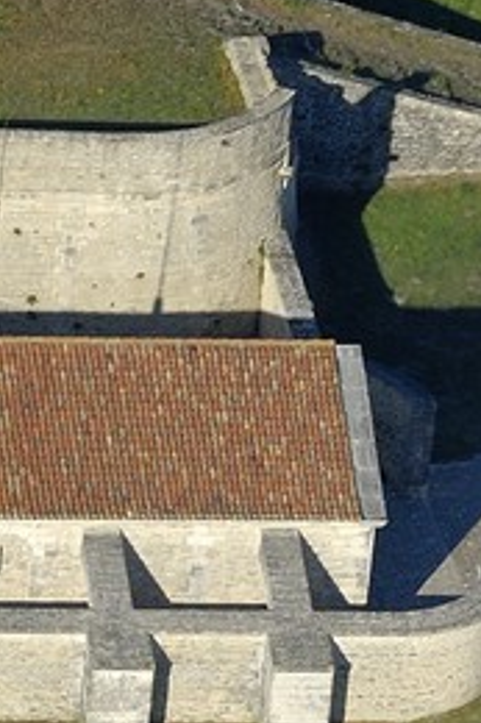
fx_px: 21472
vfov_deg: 1.9
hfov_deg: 1.3
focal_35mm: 1070
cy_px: 1015
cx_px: -884
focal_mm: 116
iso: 100
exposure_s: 1/400
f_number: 5.6
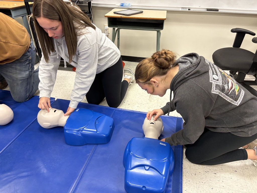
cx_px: 128
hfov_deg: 67.3
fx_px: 193
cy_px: 96
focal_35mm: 26
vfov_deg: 53.1
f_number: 1.6
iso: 200
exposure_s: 1/60
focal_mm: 5.96
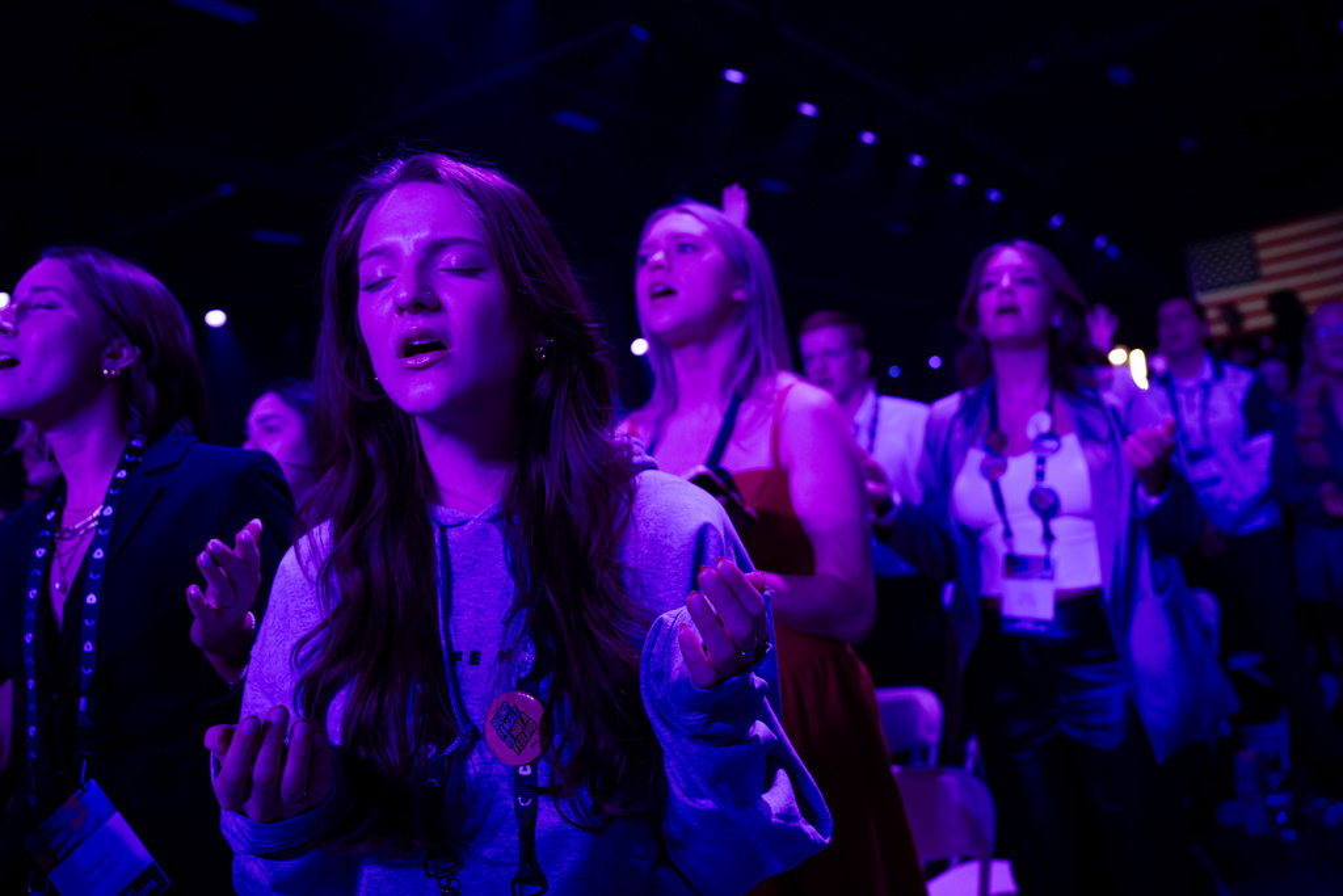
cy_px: 448
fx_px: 1287
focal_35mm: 34
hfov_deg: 55.1
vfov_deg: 38.4
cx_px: 672
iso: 1000
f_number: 4
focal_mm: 34.5
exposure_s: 1/250
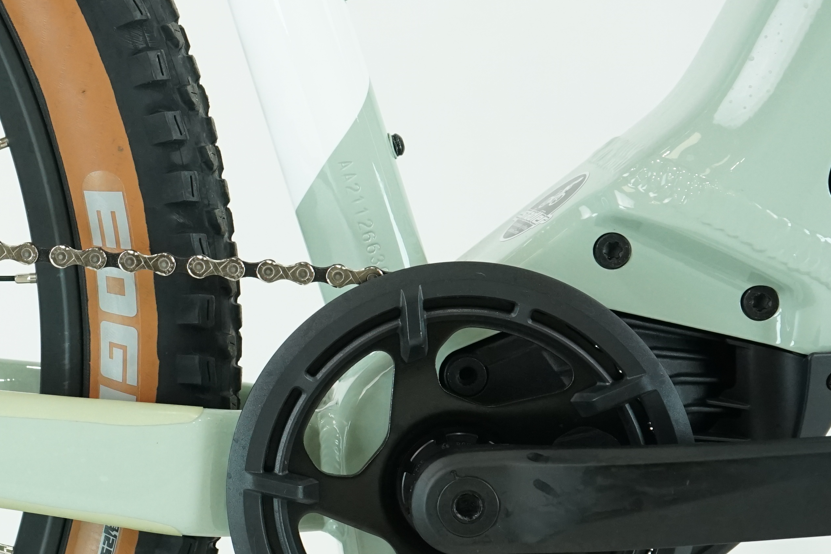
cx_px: 34
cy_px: 295
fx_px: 2400
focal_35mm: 104
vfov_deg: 13.2
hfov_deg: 19.2
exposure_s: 1/200
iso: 1600
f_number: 5.6
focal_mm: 44
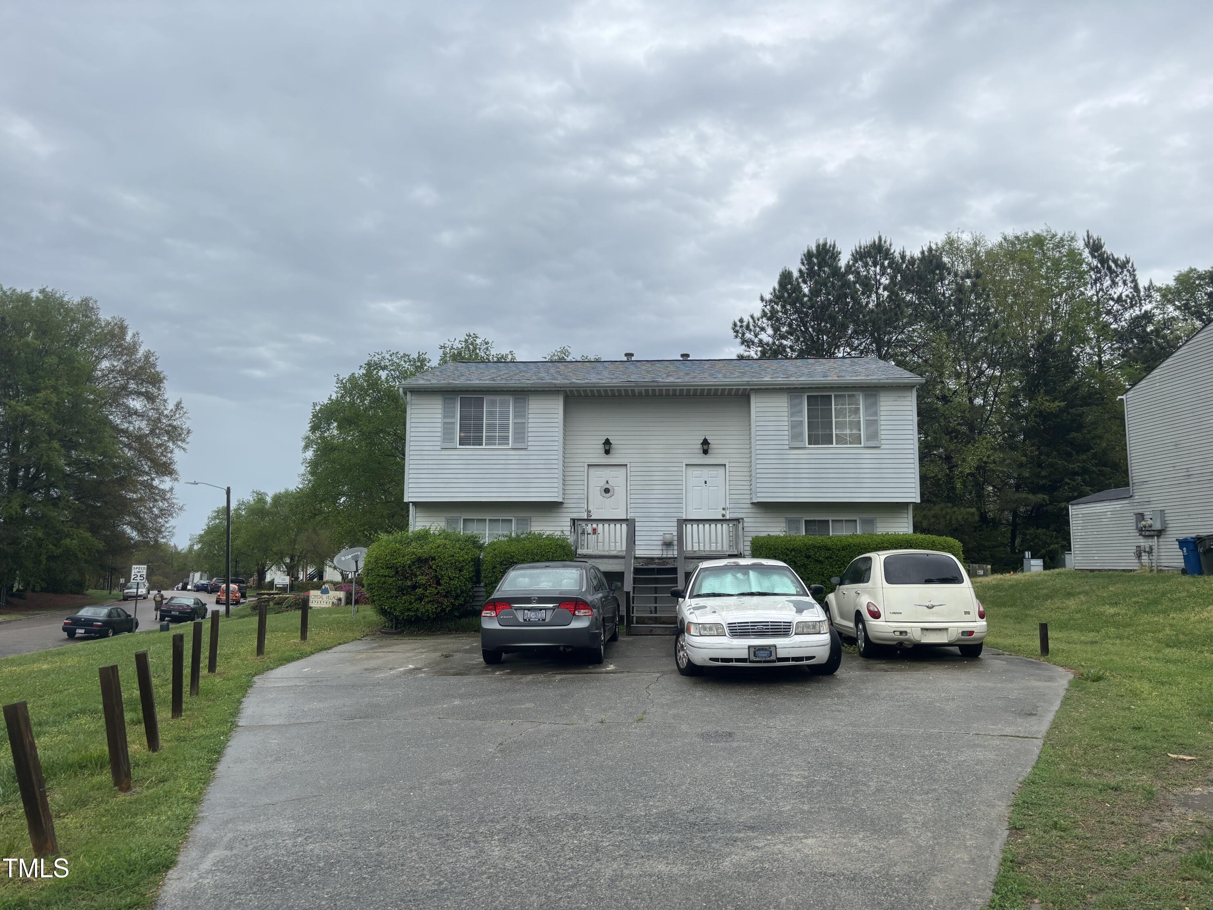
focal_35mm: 26
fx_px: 911
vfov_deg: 53.1
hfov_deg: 67.3
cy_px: 455
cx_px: 606
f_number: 1.6
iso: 50
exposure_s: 1/2710
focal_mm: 5.96
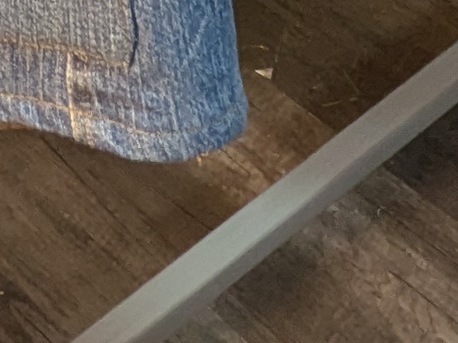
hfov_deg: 16.5
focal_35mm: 116
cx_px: -26
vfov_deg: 9.3
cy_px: -764
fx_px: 1535
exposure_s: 1/33.3
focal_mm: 2.35
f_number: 2.2
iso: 131
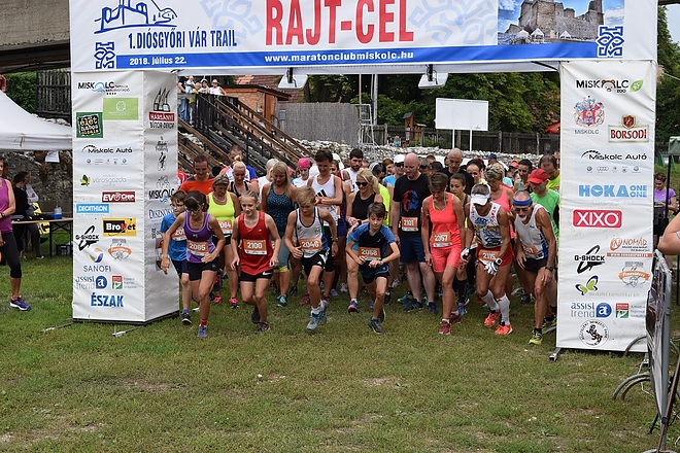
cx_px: 340
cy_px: 226
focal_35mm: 60
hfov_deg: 33.4
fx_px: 1133
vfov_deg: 22.6
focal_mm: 40
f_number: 9
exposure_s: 1/320
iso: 200
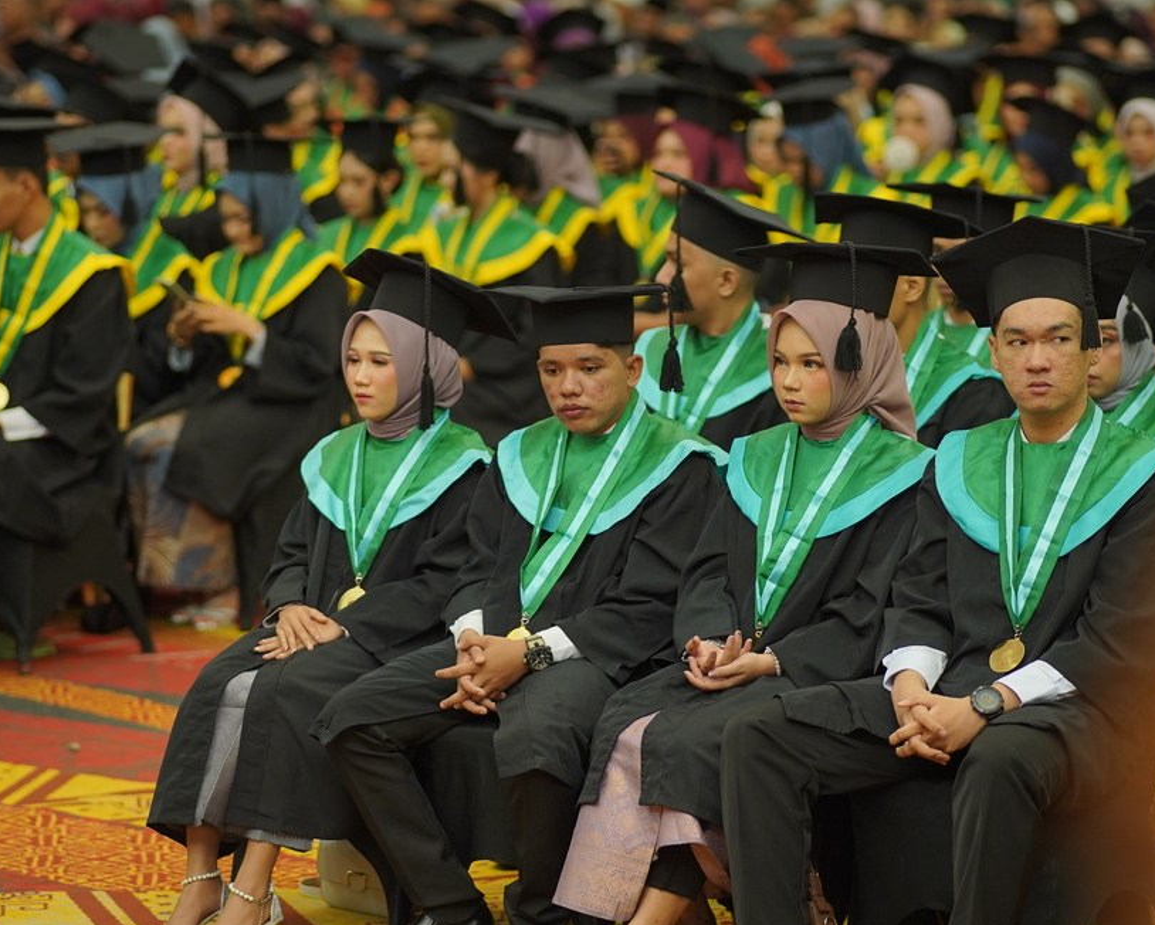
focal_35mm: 144
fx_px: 4925
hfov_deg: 13.4
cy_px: 464
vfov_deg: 10.7
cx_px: 552
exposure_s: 1/80
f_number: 1.6
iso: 400
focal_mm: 85
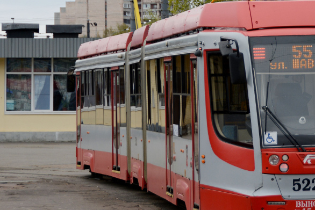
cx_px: 289
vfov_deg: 5.2
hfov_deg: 7.7
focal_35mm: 266
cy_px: 29
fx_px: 2328
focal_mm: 80
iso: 100
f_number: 5
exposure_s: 1/320
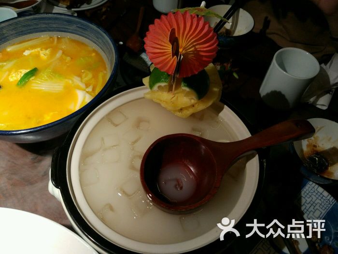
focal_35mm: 28
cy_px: 127
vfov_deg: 49.7
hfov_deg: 63.4
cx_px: 169
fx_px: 273
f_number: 2
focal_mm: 4.26
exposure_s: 1/25
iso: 411
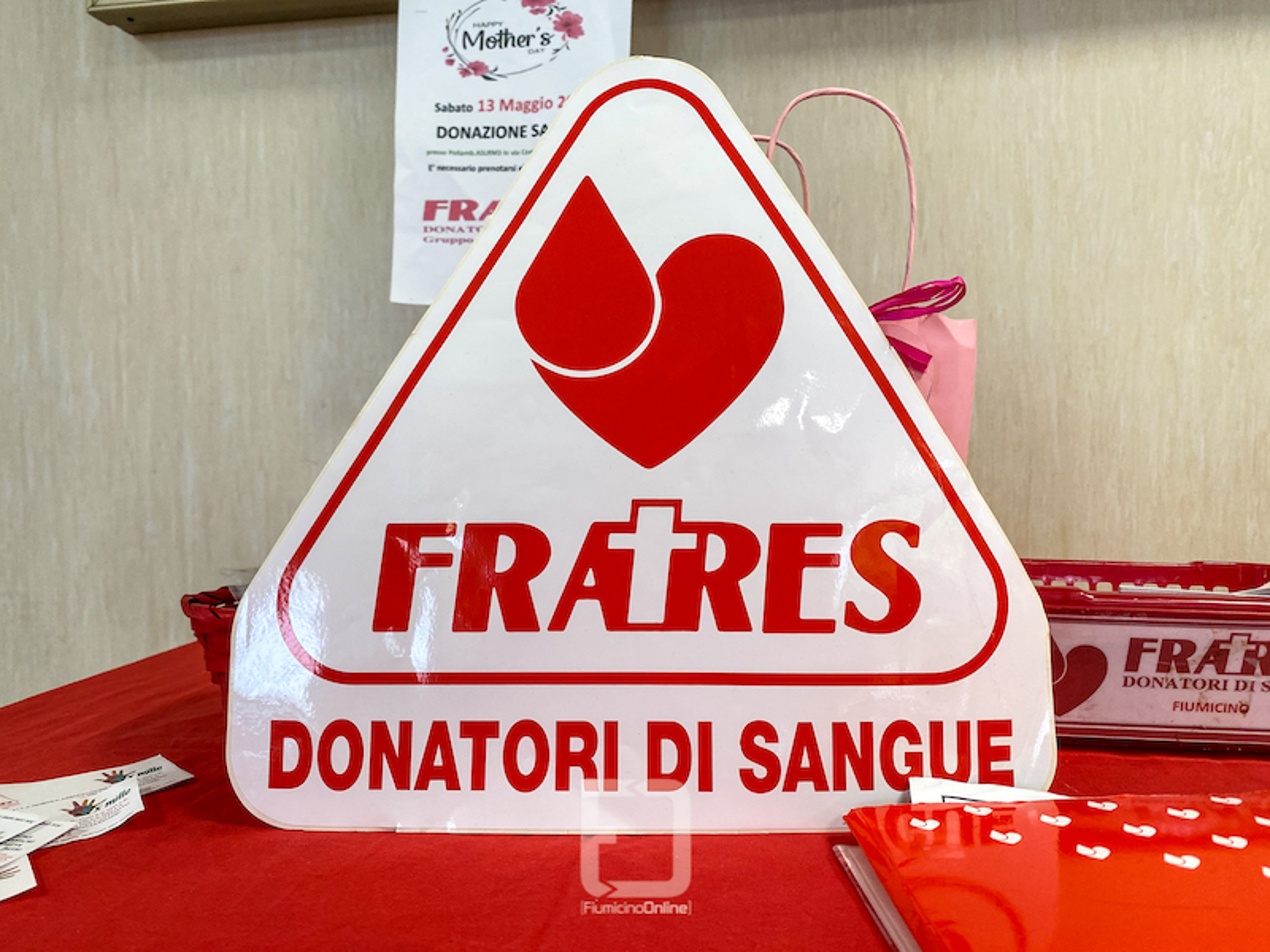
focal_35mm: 26
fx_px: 954
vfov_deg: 53.1
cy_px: 476
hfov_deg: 67.3
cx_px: 635
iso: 100
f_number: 1.8
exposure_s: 1/100
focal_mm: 4.25
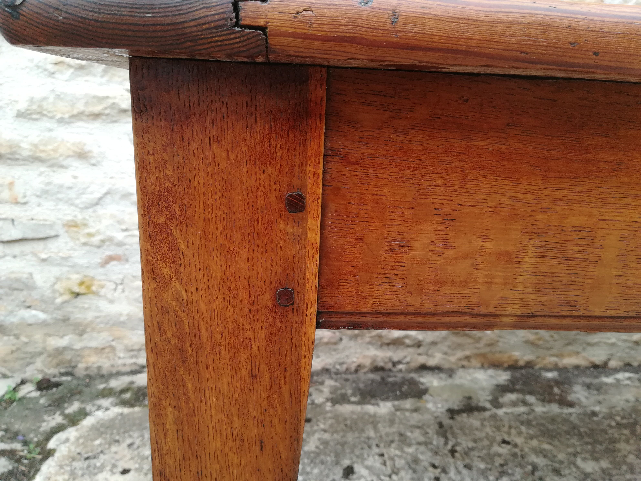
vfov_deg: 53.1
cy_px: 240
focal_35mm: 26
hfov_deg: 67.3
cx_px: 320
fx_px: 481
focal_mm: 3.83
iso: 80
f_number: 2.2
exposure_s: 1/100
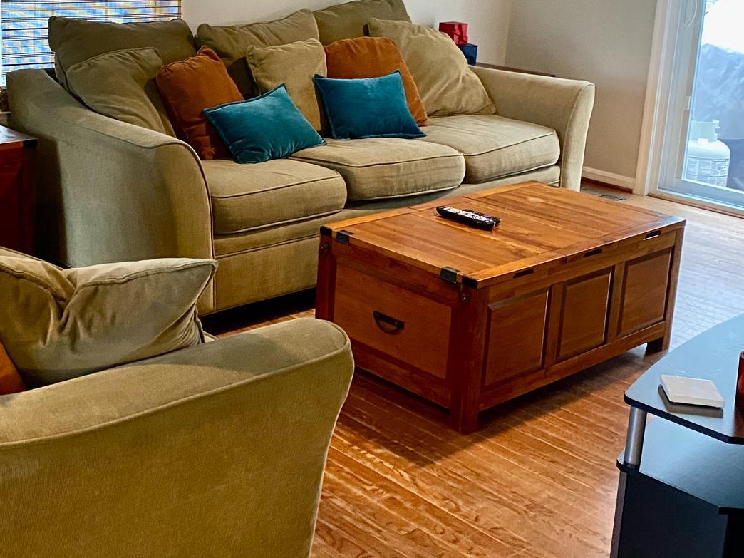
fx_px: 1096
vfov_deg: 28.1
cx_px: 200
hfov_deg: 36.7
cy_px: 128
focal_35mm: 51
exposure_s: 1/60
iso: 400
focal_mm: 4.25
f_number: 1.8
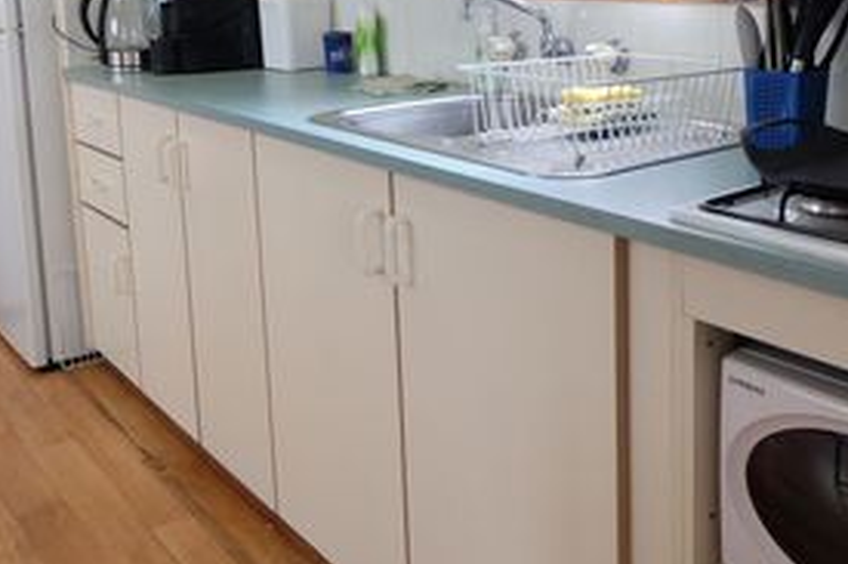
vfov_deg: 31.5
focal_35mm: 41
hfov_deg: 46.3
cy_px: 91
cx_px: 595
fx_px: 965
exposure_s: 1/60
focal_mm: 16
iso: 1250
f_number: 3.5
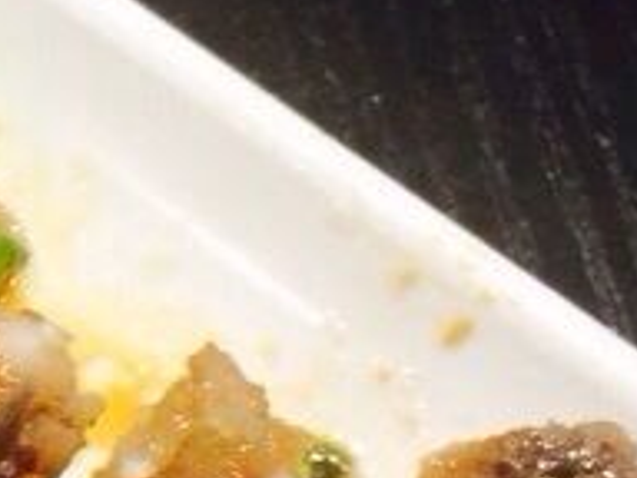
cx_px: -411
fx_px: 2447
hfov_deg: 13.6
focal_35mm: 133
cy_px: 647
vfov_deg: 10.9
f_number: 2.2
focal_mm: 4.12
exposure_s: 1/30
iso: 80
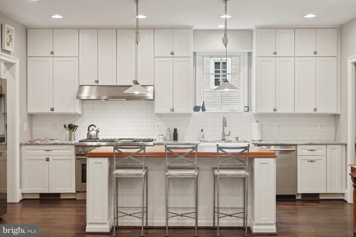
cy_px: 118
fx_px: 475
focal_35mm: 48
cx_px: 178
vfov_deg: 28.1
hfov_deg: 41.1
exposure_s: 1/6
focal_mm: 48
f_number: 8
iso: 200
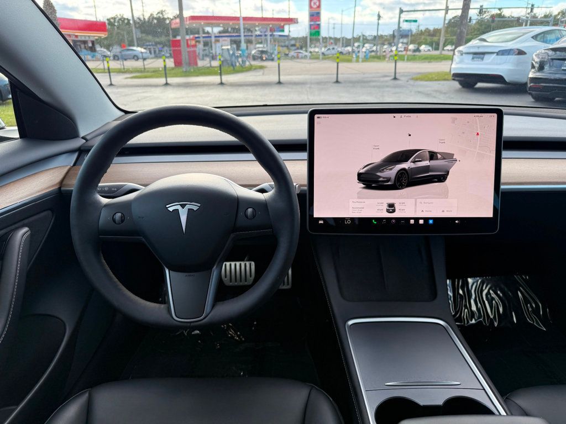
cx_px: 283
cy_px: 212
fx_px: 392
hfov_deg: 71.6
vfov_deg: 56.8
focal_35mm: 24
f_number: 1.78
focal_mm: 6.76
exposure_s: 1/580
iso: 80
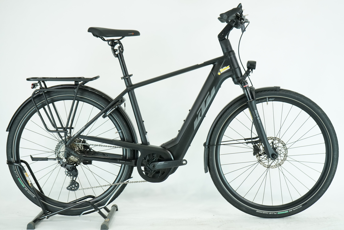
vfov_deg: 22.3
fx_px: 583
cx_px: 172
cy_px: 115
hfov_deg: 32.9
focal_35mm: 61
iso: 1600
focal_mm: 61
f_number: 5.6
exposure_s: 1/200
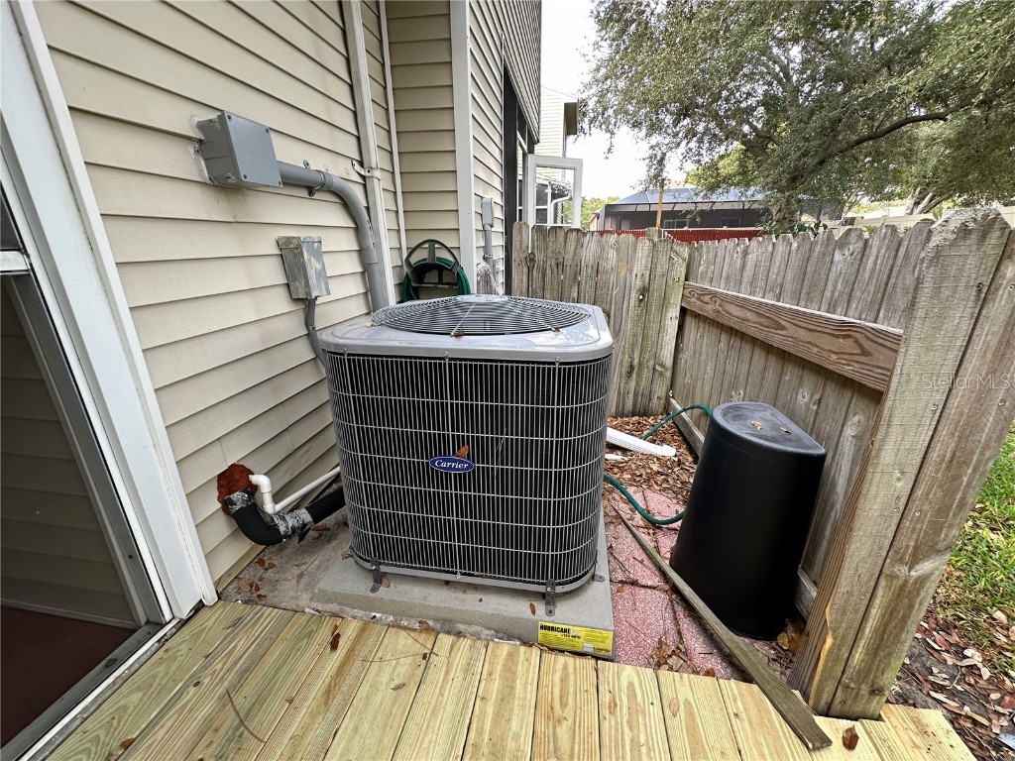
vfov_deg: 85.7
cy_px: 380
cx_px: 508
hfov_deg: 102.1
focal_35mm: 14
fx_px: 411
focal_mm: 2.22
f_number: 2.2
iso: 100
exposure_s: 1/99
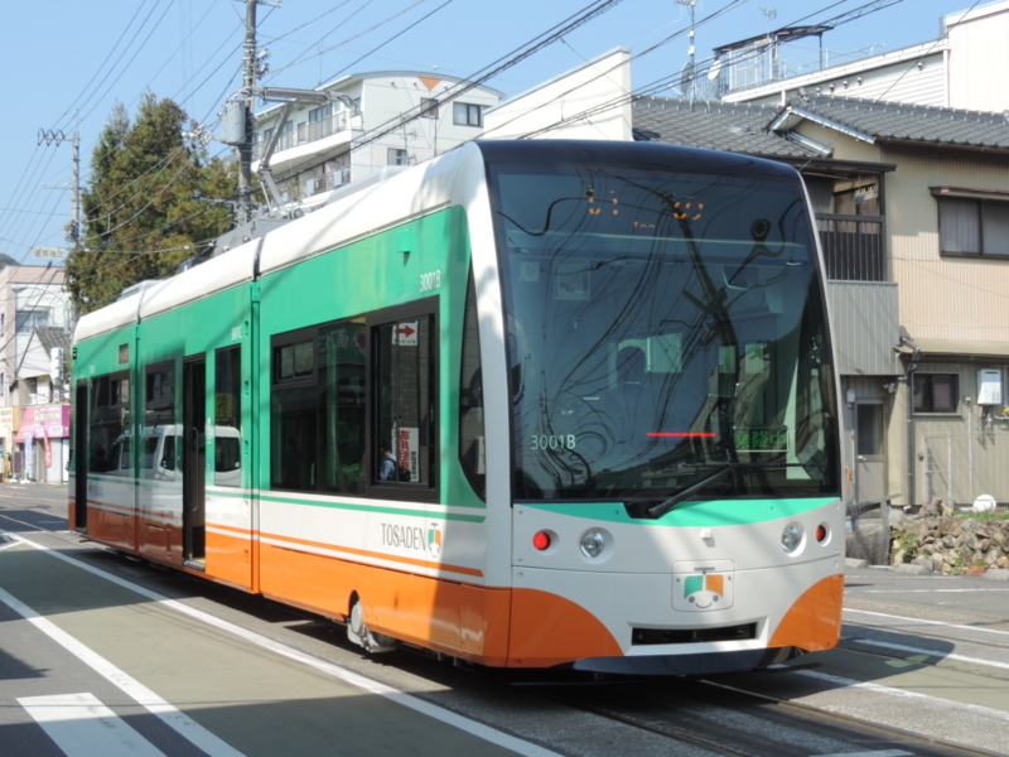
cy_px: 378
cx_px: 504
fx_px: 1749
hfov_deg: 32.2
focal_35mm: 60
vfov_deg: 24.4
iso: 80
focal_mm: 10.7
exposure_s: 1/500
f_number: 3.7
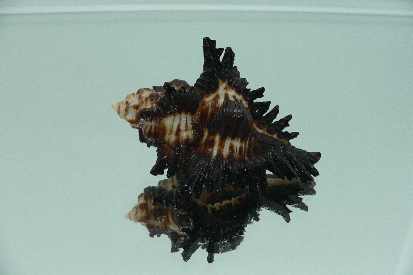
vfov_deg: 35.9
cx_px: 206
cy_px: 137
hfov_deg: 51.9
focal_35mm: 37
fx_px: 424
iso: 100
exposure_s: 1/60
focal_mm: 4.6
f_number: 2.8
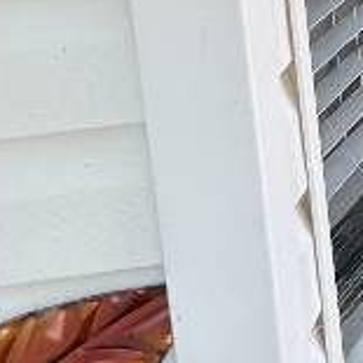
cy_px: -128
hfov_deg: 11.1
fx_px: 1495
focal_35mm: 126
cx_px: 930
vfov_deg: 13.3
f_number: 1.6
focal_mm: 5.96
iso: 64
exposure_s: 1/307
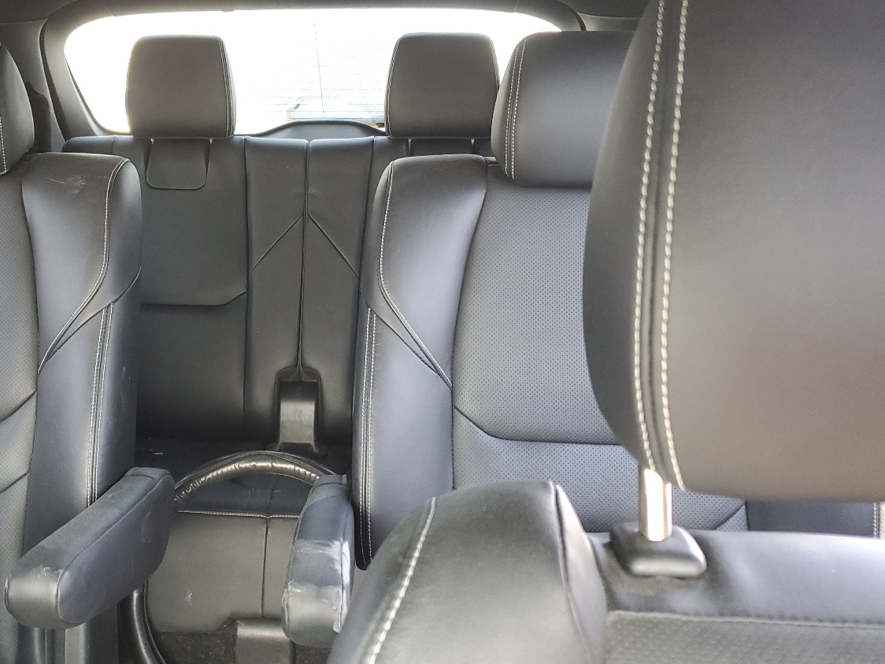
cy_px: 275
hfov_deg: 49.0
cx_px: 276
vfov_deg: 38.5
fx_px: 946
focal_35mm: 37
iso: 91
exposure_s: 1/60.2
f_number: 1.5
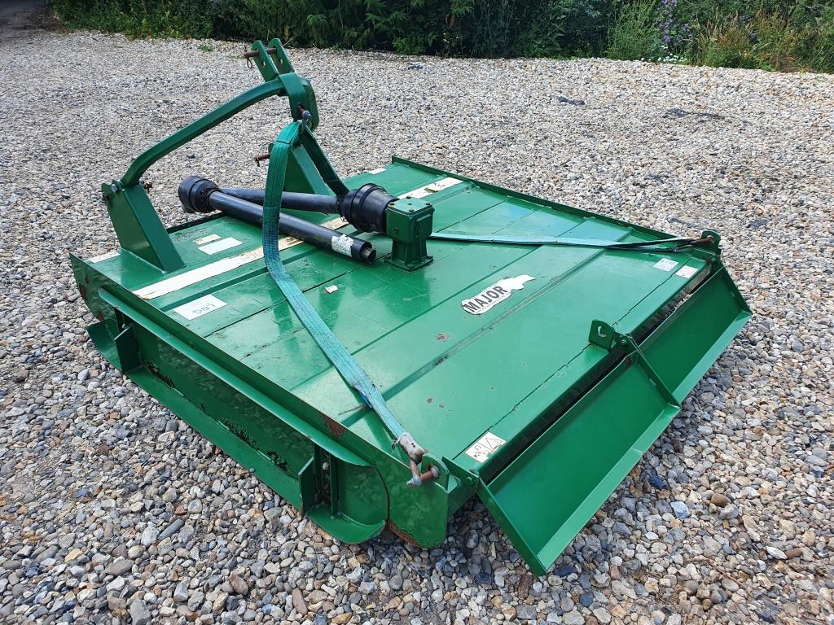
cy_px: 312
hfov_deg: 67.3
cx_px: 417
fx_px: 626
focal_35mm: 26
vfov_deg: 53.1
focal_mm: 4.32
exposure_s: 1/346
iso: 50
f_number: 2.4
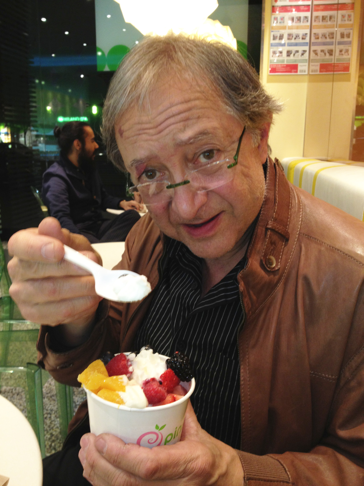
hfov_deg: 40.7
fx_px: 491
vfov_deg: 52.6
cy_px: 243
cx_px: 182
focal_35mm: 35
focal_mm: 4.28
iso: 100
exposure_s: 1/20
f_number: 2.4
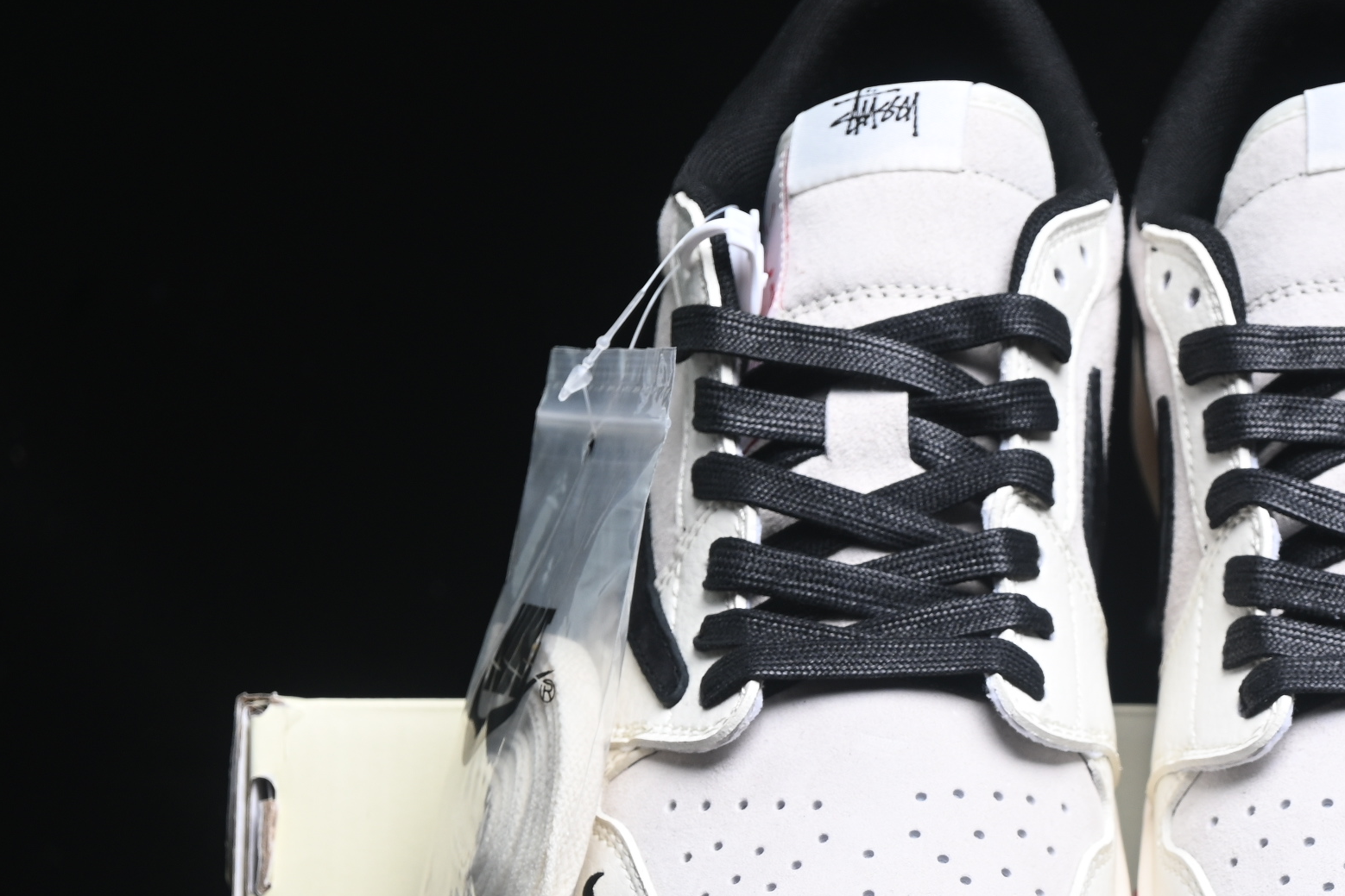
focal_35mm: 134
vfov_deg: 10.2
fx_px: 5006
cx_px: 1142
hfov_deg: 15.2
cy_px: 755
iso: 160
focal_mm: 50
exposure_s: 1/60
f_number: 6.3
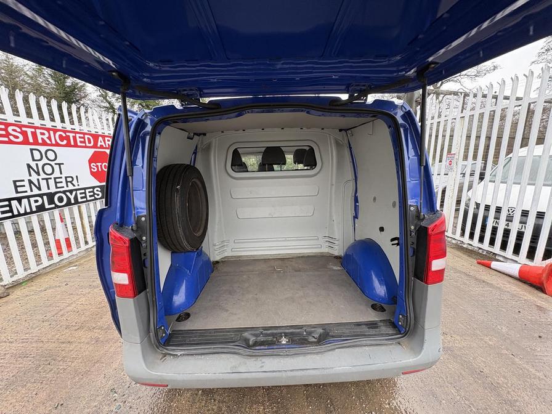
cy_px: 207
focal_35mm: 14
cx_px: 276
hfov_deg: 102.1
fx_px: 223
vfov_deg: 85.7
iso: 250
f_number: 2.2
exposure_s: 1/84
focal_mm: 2.22
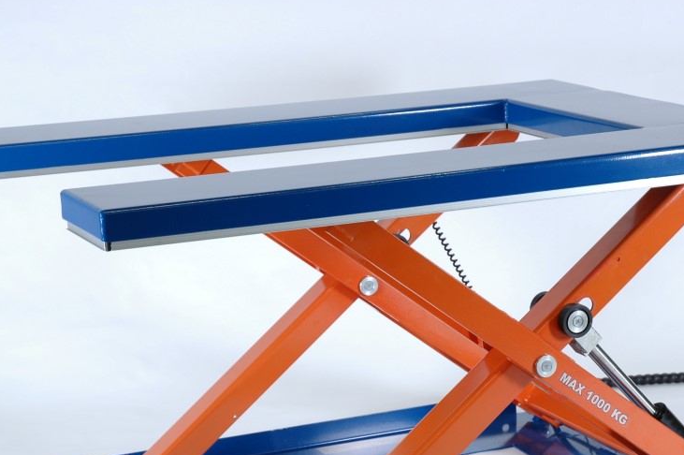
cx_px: 373
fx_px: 2069
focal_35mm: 109
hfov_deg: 18.8
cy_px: 333
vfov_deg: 12.5
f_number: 4.5
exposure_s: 1/60
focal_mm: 46
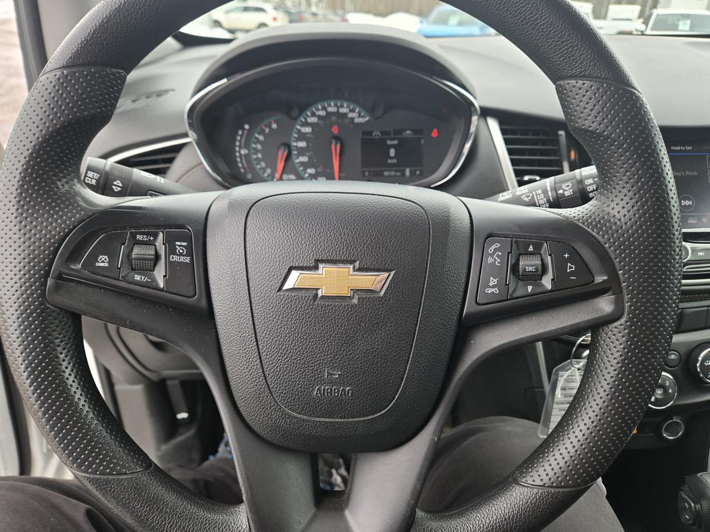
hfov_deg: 73.9
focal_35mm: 23
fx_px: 472
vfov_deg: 58.9
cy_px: 266
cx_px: 355
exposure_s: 1/180
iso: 40
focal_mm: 5.4
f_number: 1.8
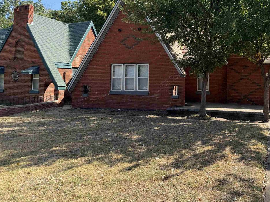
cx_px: 180
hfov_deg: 54.2
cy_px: 65
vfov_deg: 42.3
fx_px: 257
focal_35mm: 33
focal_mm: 6.76
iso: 80
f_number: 1.78
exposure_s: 1/1131
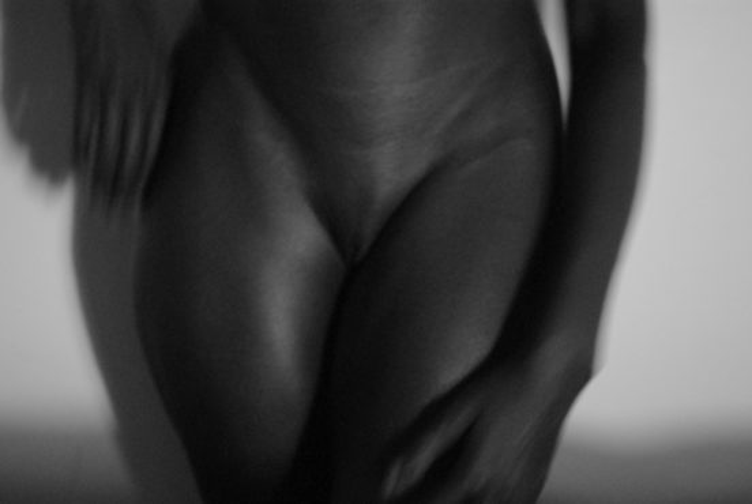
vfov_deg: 26.1
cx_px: 376
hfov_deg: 38.1
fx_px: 1088
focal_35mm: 52
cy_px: 252
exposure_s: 1/10
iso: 1100
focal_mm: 35
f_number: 2.4
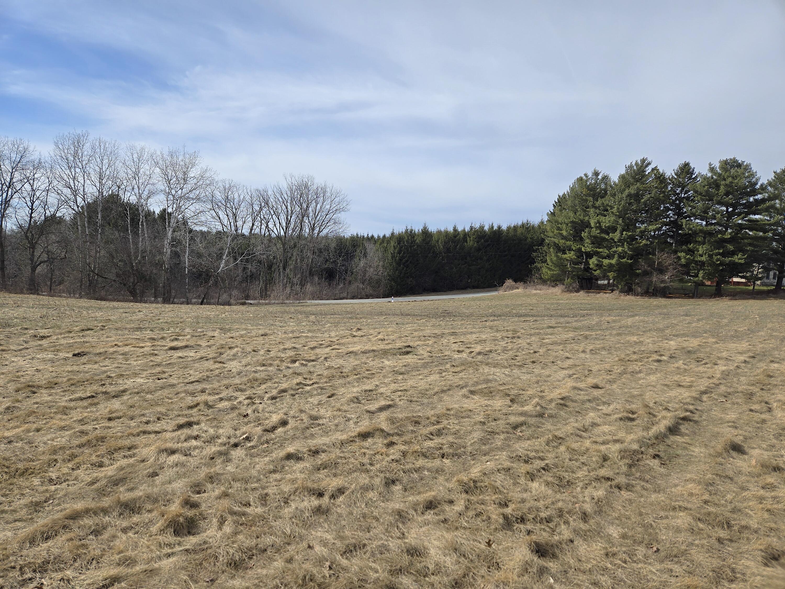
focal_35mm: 23
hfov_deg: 73.9
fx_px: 522
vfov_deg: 58.9
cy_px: 294
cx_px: 392
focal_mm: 5.4
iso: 25
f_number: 1.8
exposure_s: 1/2579
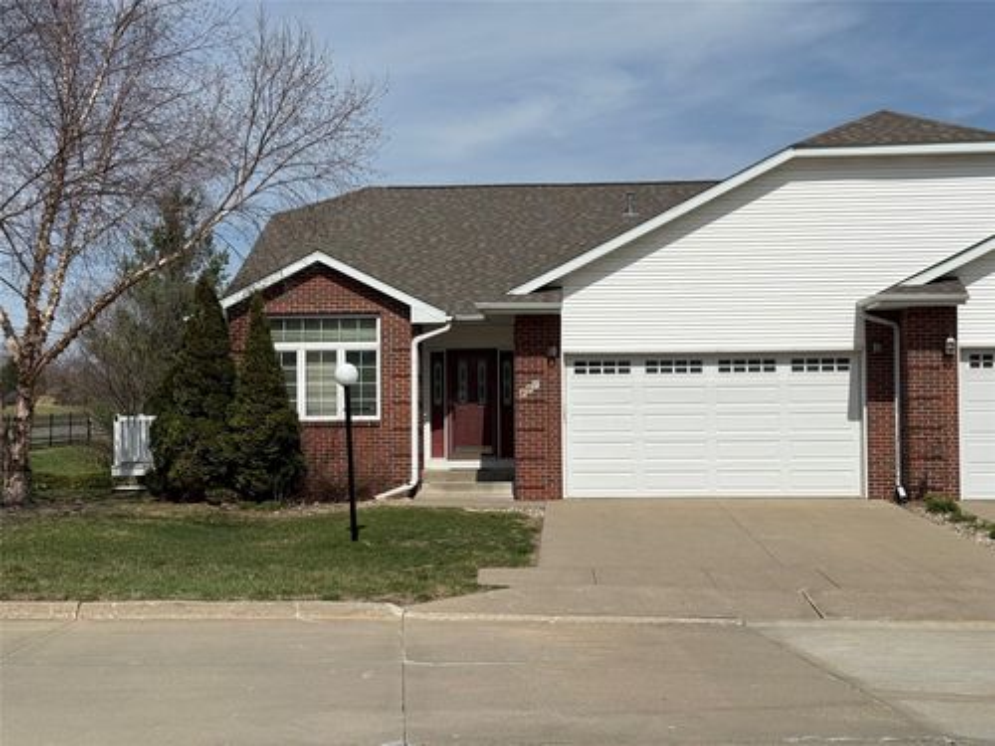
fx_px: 1380
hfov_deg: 39.7
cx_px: 498
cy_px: 373
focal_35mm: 48
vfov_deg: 30.3
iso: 64
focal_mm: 6.76
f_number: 1.78
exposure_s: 1/11364
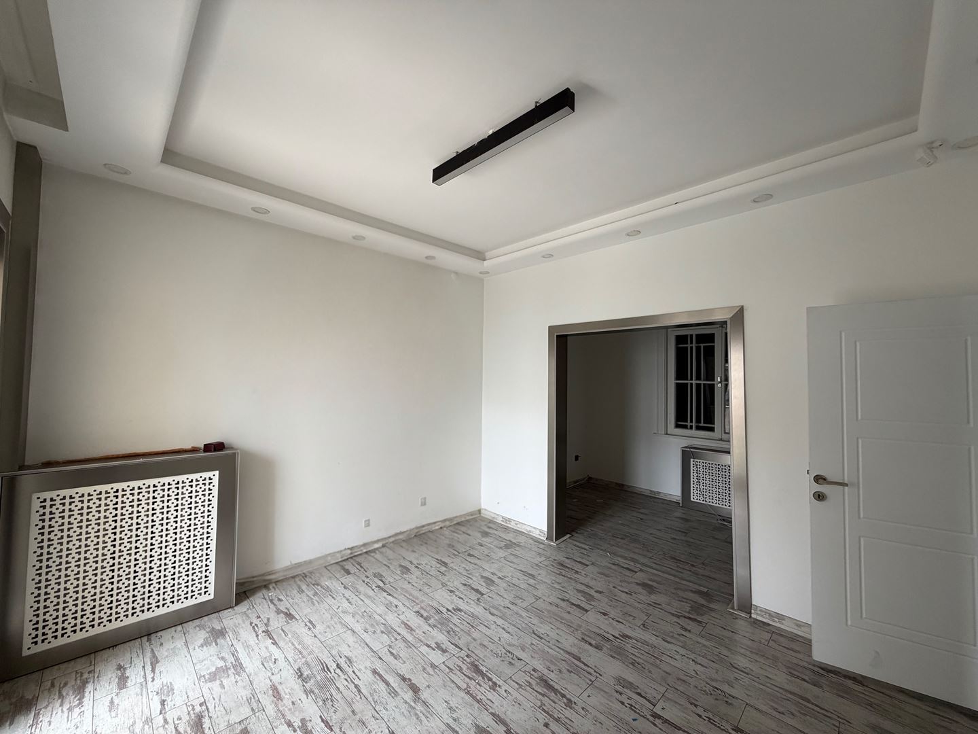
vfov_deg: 85.7
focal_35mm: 14
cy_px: 367
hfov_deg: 102.1
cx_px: 489
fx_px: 396
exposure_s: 1/121
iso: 160
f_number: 2.2
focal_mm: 2.22
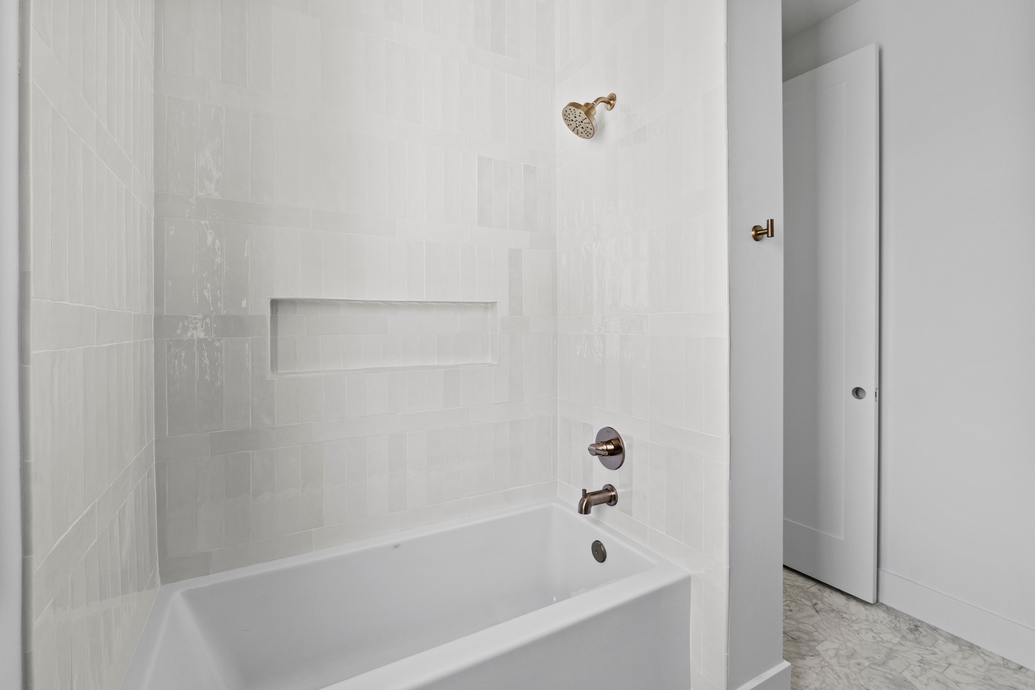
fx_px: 431
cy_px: 345
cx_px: 518
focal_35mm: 15
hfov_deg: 100.4
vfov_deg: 77.3
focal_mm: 10
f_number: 11
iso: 250
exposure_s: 1.6
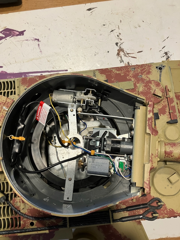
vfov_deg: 63.4
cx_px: 90
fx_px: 194
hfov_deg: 49.7
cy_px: 120
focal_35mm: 28
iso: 160
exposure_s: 1/60
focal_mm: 3.99
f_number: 1.8
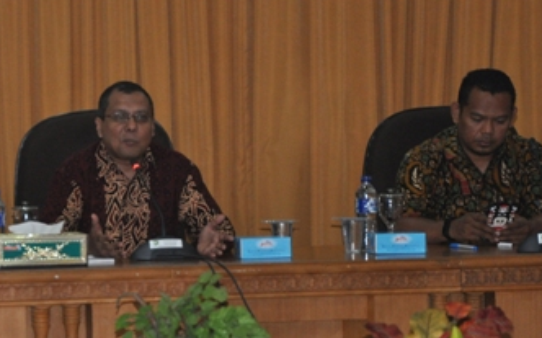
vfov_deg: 5.9
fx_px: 3262
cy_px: 234
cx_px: 90
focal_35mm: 221
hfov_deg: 9.5
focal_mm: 75
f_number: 5.3
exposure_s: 1/60
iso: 800
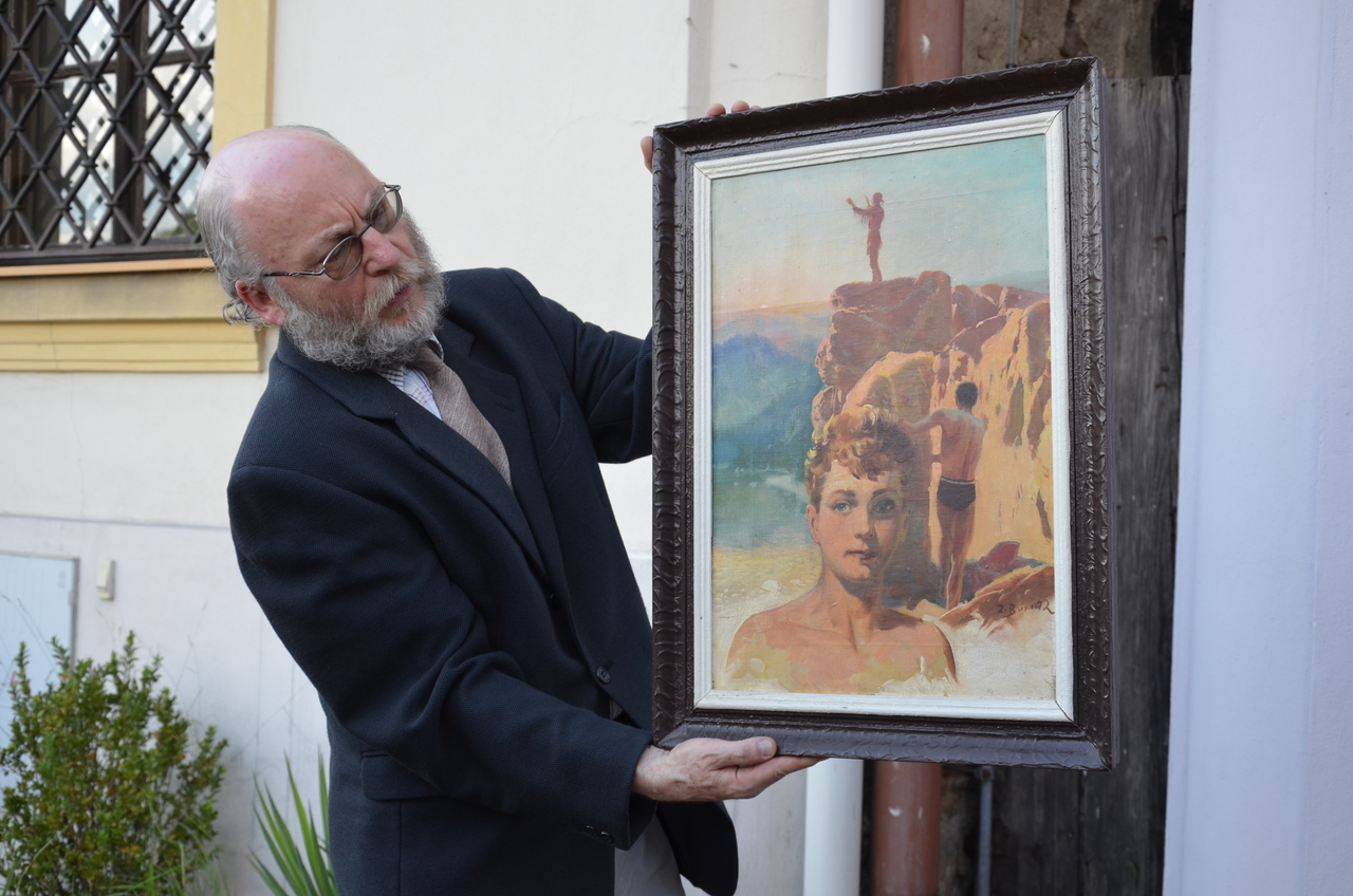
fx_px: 1969
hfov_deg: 37.9
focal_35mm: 52
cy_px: 448
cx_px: 676
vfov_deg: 25.6
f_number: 5.6
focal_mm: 35
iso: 360
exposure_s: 1/125
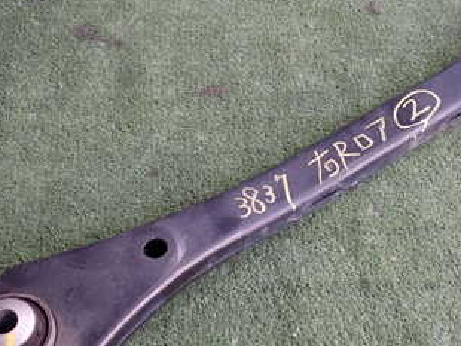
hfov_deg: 33.0
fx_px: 773
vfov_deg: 25.2
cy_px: 193
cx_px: 294
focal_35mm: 58
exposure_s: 1/80
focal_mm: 5.4
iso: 200
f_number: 2.3
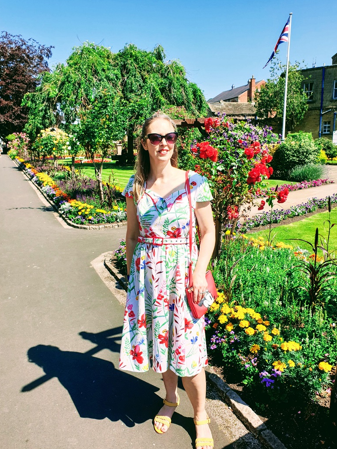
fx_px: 351
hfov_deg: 51.3
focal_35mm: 27
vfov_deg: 65.3
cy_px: 232
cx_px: 170
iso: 50
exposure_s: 1/1245
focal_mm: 4.3
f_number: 2.4
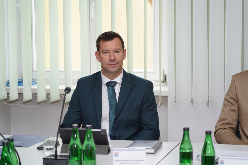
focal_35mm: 105
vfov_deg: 13.0
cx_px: 124
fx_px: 723
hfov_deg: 19.5
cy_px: 82
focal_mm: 105
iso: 200
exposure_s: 1/100
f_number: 4
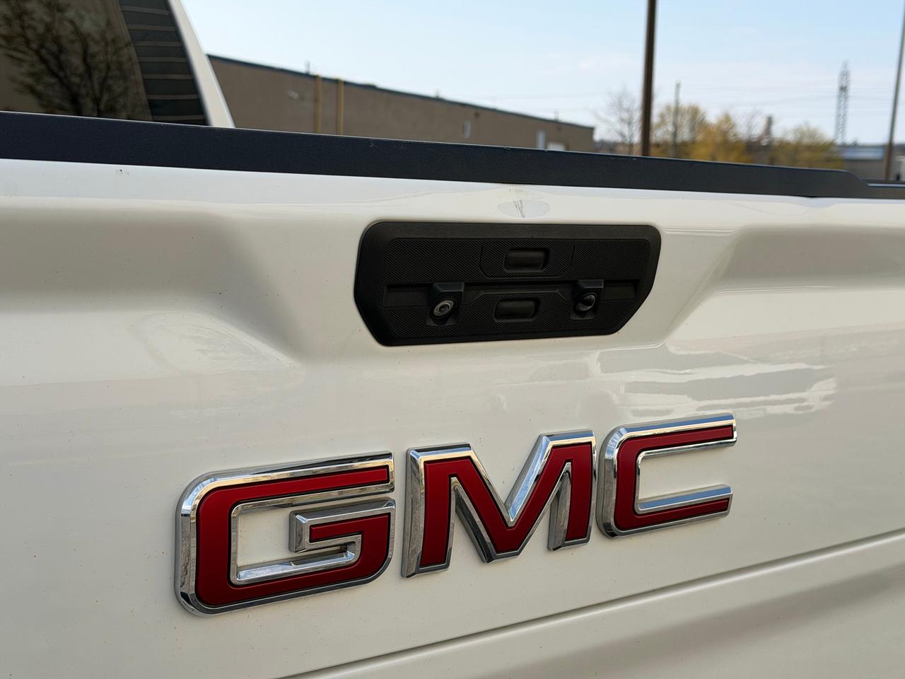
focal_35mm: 48
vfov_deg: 30.3
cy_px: 340
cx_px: 452
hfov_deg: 39.7
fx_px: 1255
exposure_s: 1/4329
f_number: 1.78
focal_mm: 6.76
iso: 64
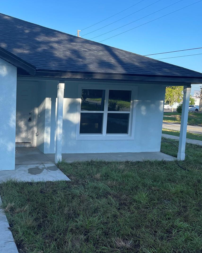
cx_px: 34
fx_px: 284
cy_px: 133
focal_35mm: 38
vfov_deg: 47.9
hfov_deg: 37.4
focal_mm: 4.2
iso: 32
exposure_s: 1/972
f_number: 1.6
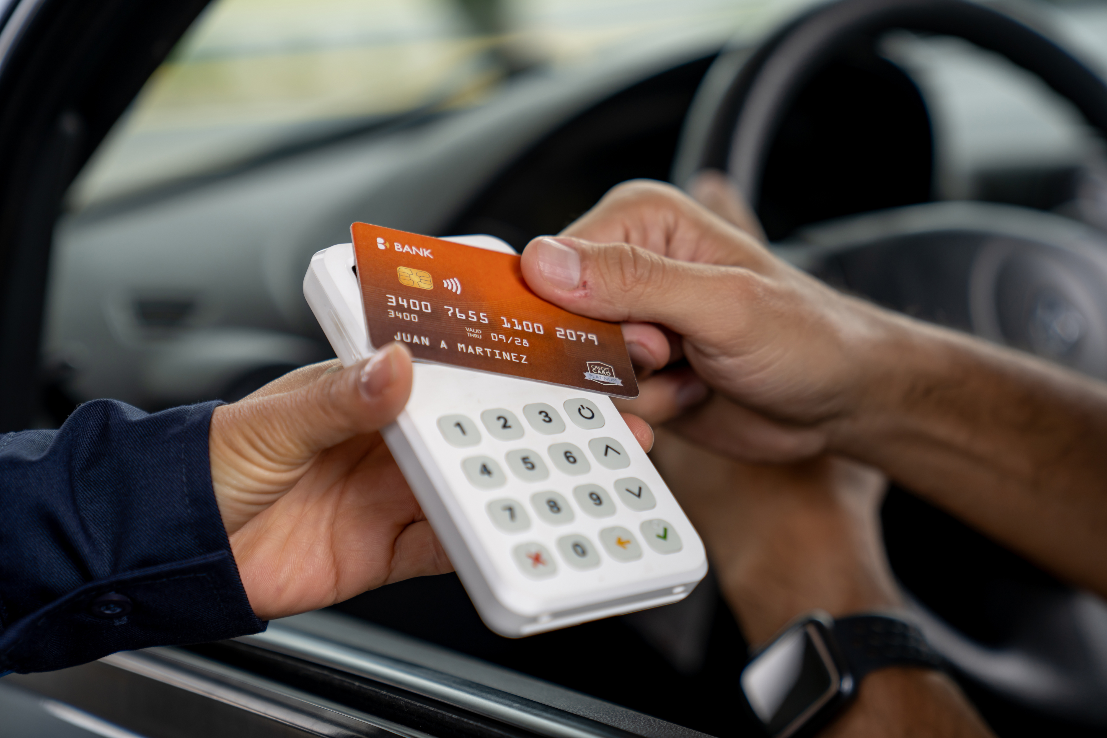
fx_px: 1968
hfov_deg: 31.4
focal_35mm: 64
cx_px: 554
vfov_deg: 21.2
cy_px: 369
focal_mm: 64
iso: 100
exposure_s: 1/250
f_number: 2.8
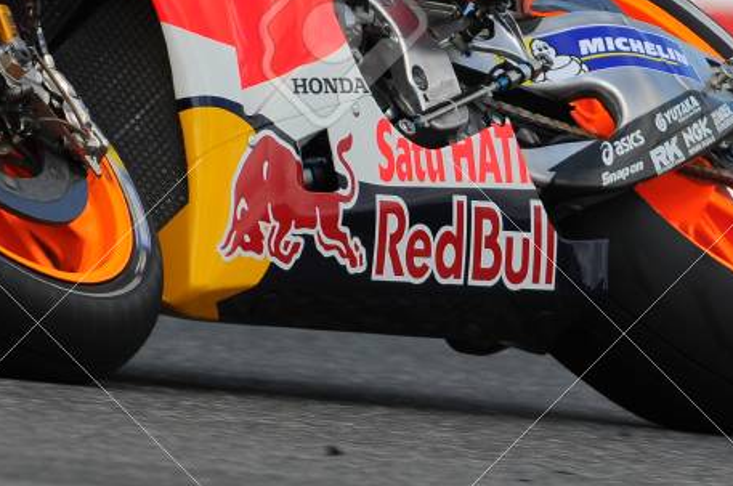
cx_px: 35
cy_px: -26
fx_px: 43395
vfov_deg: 0.6
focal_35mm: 2135
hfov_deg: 1.0
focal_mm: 500
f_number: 7.1
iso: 320
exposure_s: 1/800
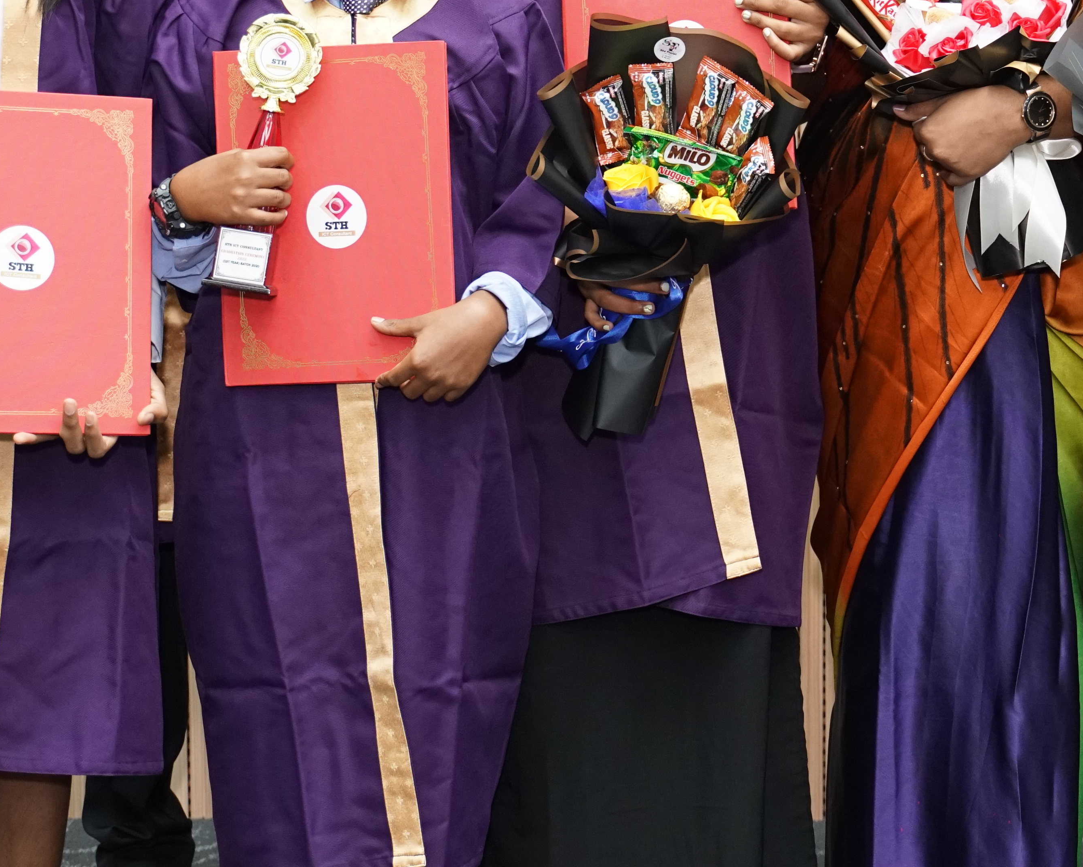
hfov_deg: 16.1
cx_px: 1100
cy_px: 180
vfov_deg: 13.1
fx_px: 3751
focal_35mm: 117
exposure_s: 1/100
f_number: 2.8
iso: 1600
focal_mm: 42
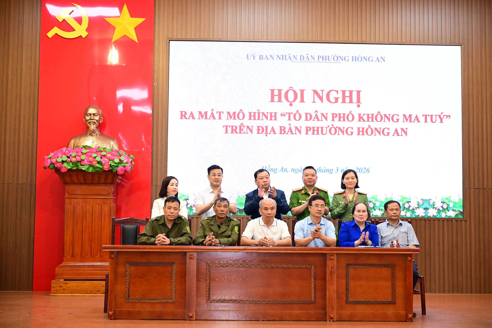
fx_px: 779
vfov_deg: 23.8
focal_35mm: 57
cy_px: 164
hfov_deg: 35.1
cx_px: 246
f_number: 4
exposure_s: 1/160
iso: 1600
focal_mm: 57
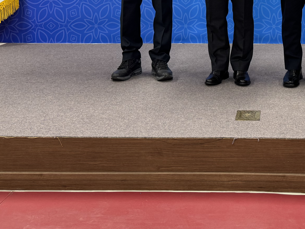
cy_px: -26
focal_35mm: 59
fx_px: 520
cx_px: 273
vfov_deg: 23.2
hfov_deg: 31.2
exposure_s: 1/60
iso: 125
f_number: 1.78
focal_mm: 6.76
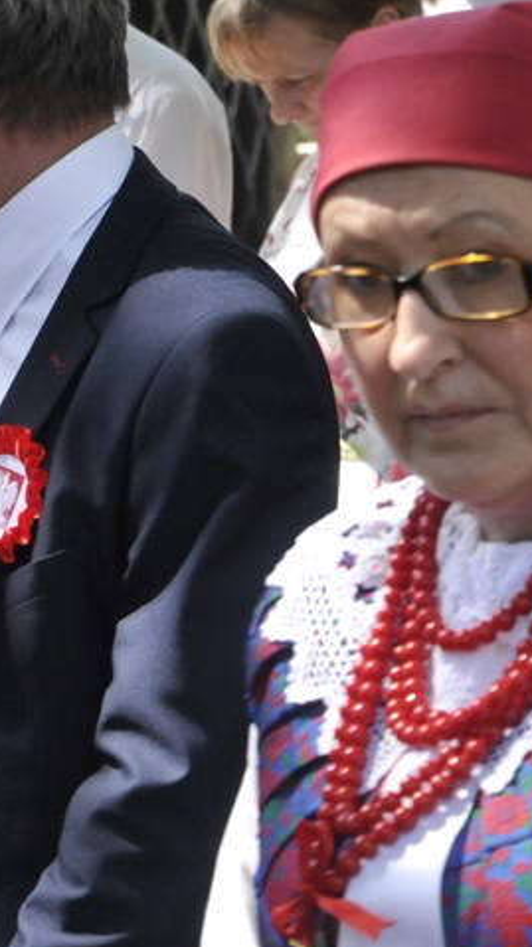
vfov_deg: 7.3
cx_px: -417
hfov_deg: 4.1
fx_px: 7407
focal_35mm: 295
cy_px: 399
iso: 800
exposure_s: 1/320
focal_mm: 90
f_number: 9
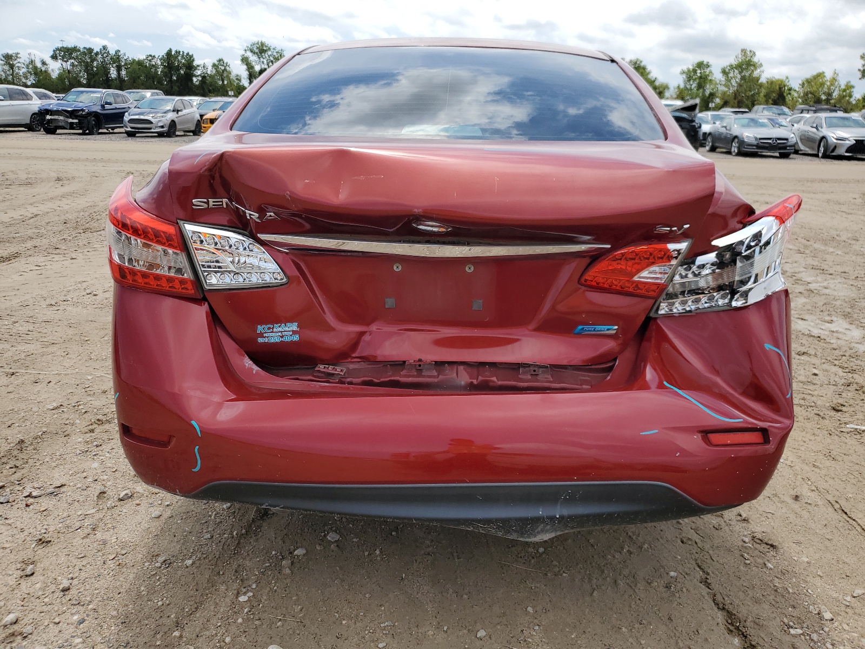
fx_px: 650
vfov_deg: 53.1
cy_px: 324
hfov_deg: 67.3
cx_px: 432
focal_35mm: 26
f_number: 1.5
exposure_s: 1/3333
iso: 50
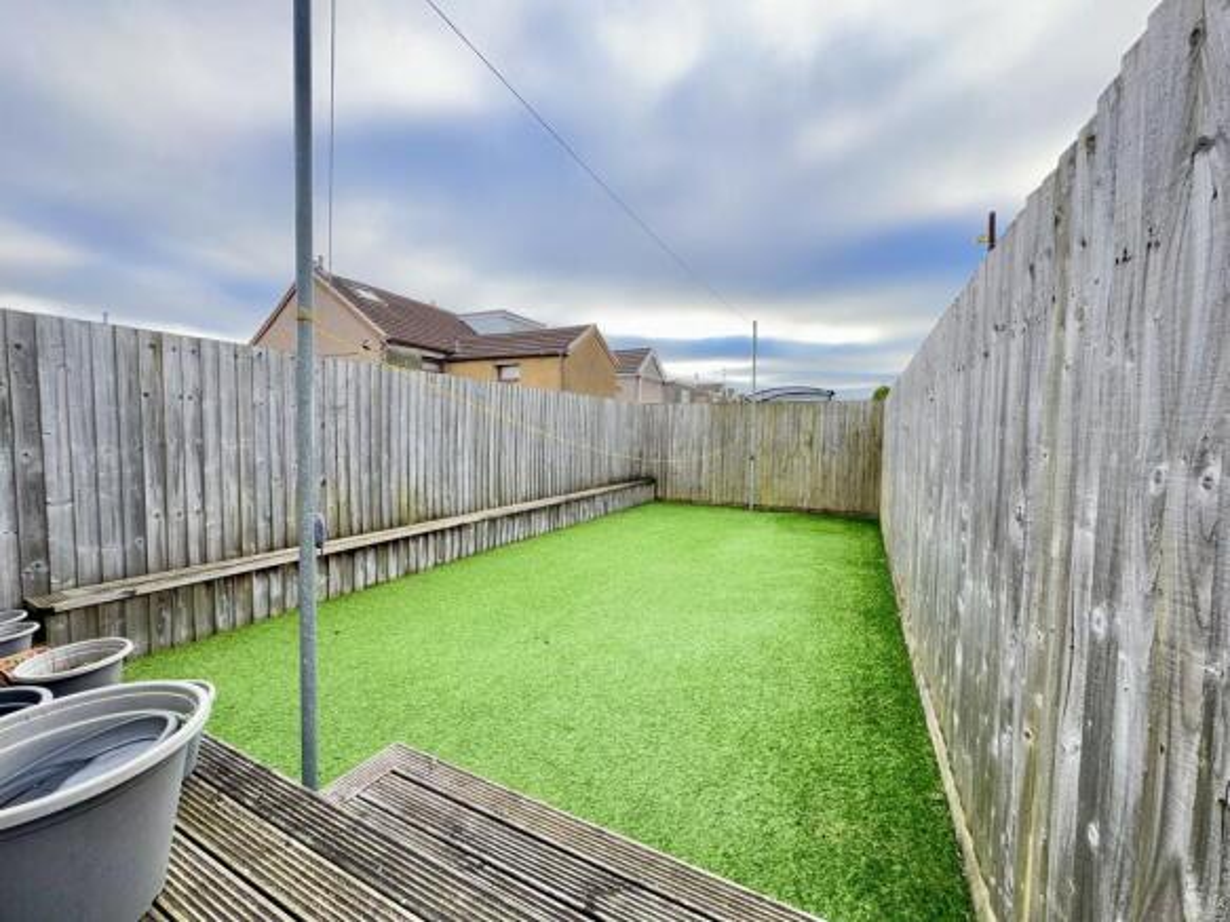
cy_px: 461
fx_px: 497
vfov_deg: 85.7
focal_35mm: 14
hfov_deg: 102.1
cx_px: 615
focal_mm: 2.22
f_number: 2.2
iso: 64
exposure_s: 1/99
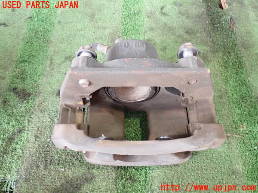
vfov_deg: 37.7
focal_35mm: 38
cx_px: 129
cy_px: 96
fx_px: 283
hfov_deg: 49.0
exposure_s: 1/40
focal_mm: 6.83
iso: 320
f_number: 2.7
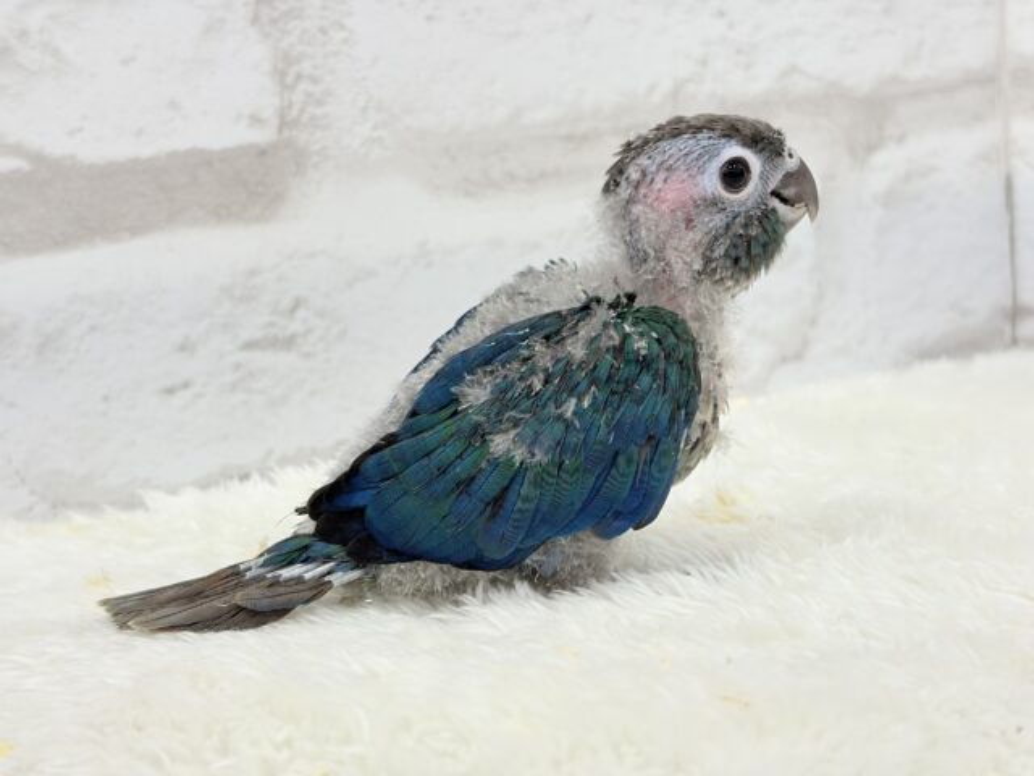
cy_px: 388
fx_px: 1553
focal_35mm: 52
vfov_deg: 28.0
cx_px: 517
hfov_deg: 36.8
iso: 64
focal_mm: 5.96
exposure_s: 1/100
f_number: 1.6
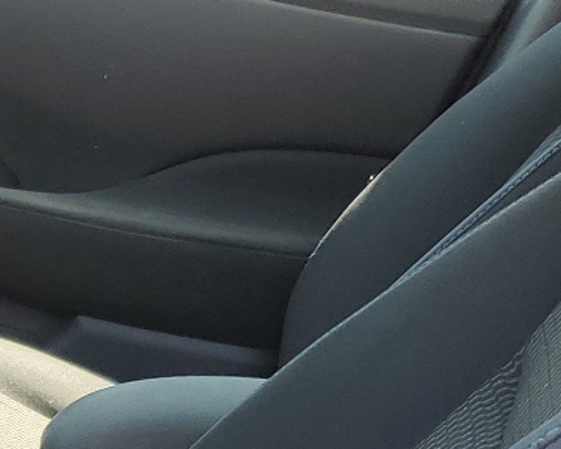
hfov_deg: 15.7
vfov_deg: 13.8
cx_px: -383
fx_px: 1794
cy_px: 570
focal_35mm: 108
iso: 50
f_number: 1.5
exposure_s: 1/175
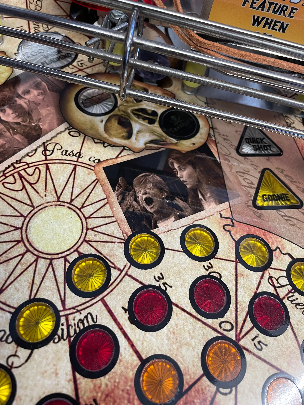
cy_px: 202
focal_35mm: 26
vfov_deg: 67.3
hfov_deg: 53.1
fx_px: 304
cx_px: 152
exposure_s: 1/85
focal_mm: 4.2
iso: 125
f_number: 1.6
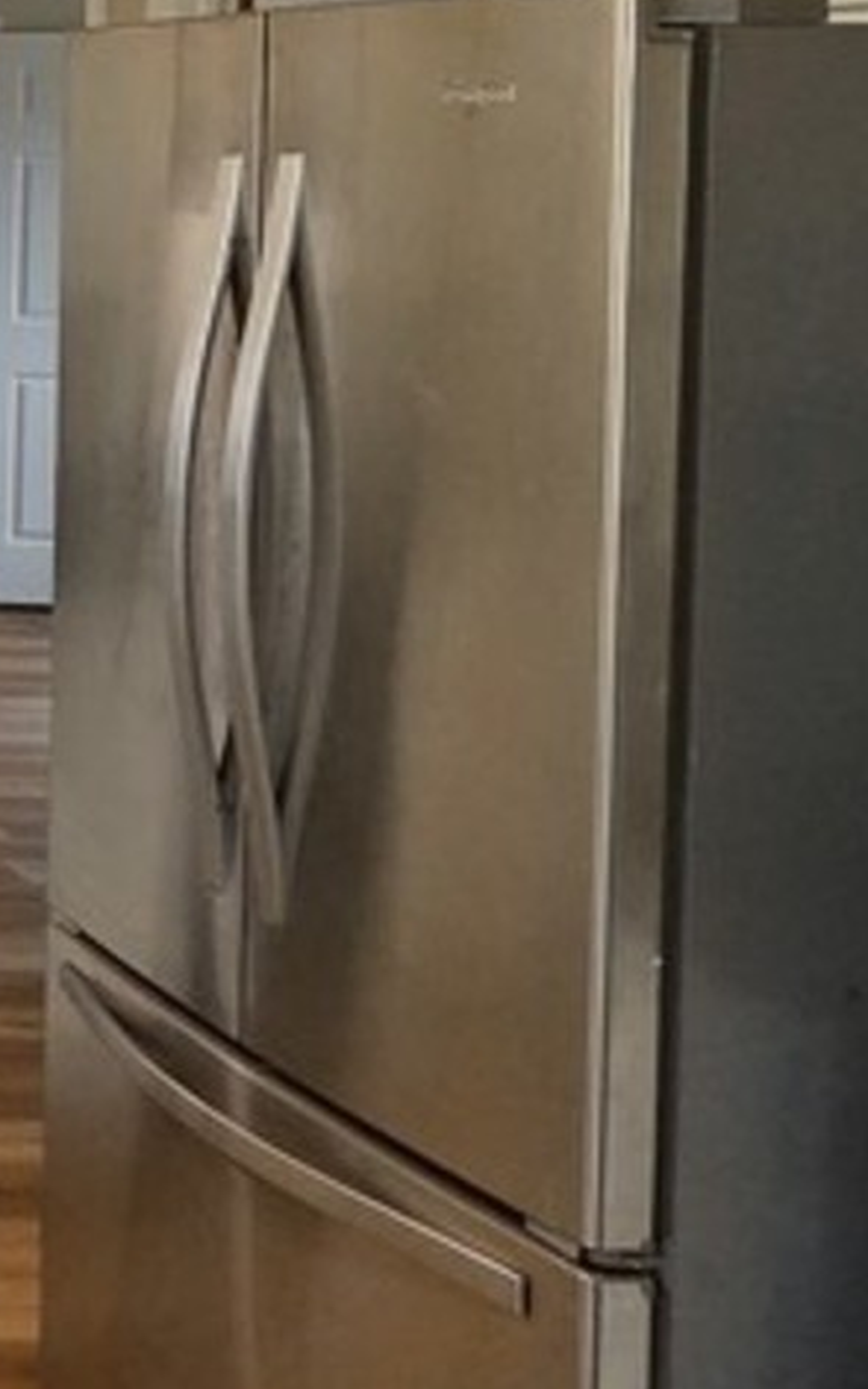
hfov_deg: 15.6
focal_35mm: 42
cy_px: 250
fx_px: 1590
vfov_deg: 44.6
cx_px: -1178
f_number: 2.2
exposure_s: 1/60
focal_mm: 2.2
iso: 800
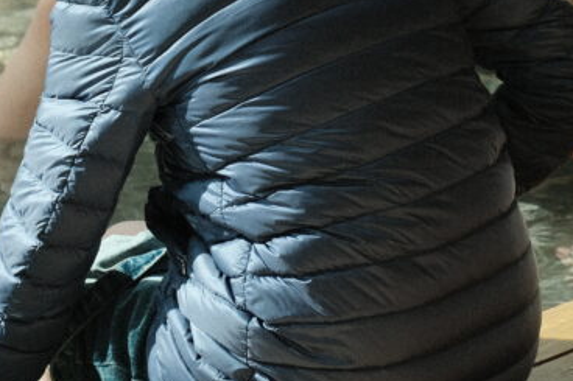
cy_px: -24
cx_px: 461
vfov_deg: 5.9
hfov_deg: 8.9
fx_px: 3675
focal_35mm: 231
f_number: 5.6
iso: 400
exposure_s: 1/150
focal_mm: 55
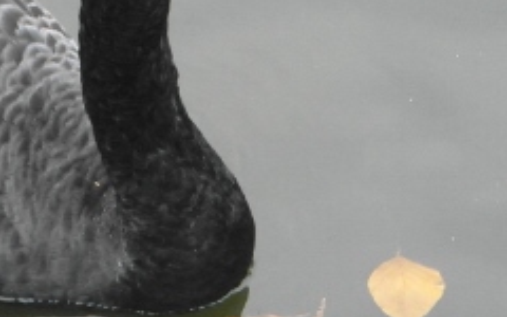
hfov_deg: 5.3
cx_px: 53
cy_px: 249
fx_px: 5499
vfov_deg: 3.3
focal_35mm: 398
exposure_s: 1/60
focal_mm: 25.2
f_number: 4.2
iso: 800
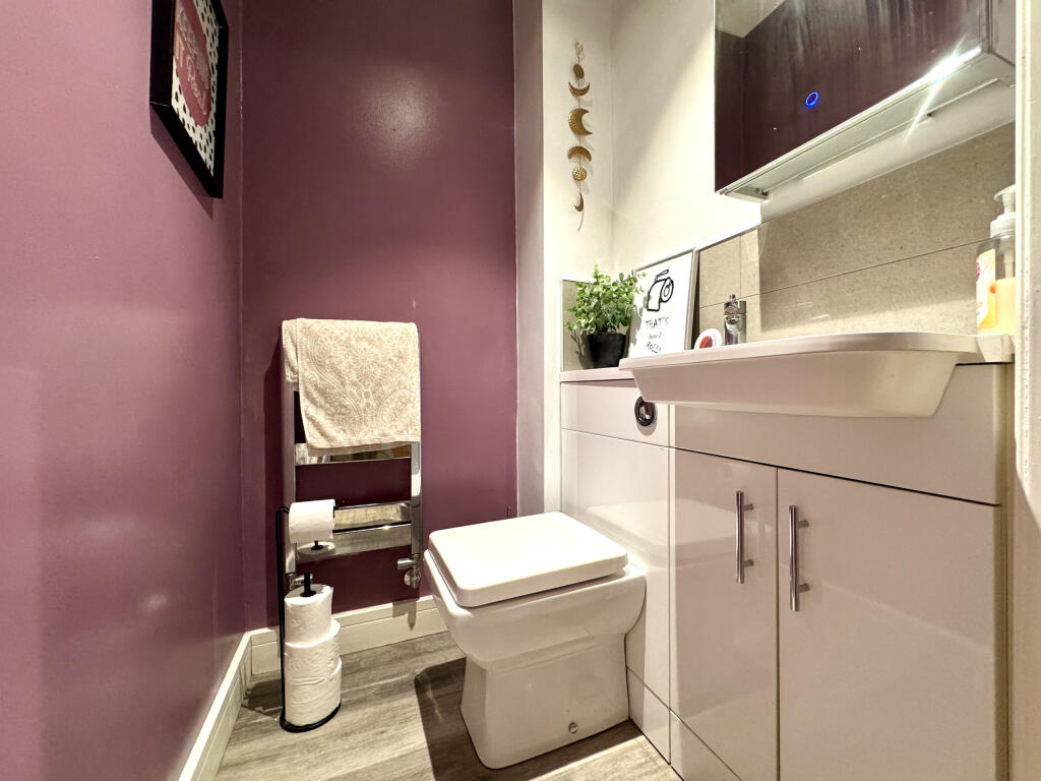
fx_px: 421
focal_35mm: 14
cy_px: 390
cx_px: 520
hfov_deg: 102.1
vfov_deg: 85.7
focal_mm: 2.22
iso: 250
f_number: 2.2
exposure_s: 1/50
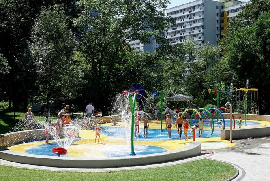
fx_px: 338
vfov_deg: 30.0
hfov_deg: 43.5
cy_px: 94
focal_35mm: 45
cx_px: 138
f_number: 9
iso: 100
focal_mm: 26
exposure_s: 1/160
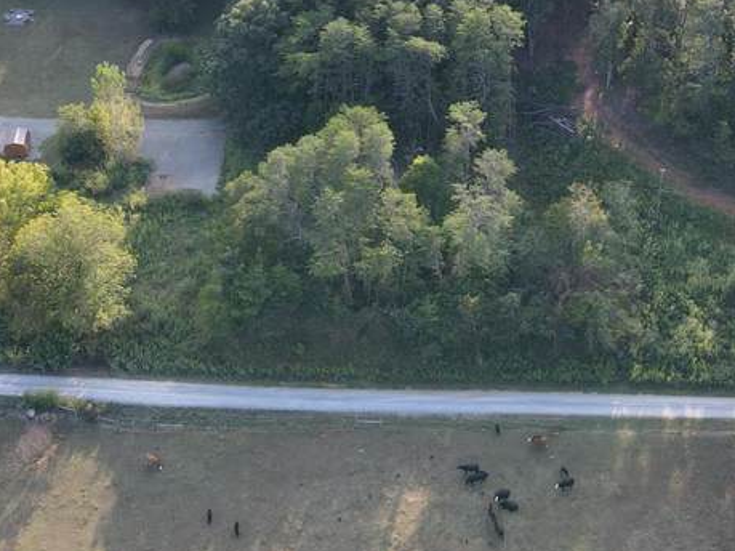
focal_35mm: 67
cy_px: -67
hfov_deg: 28.7
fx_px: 1422
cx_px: 508
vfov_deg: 20.8
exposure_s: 1/90
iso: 100
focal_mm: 4.5
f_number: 2.8
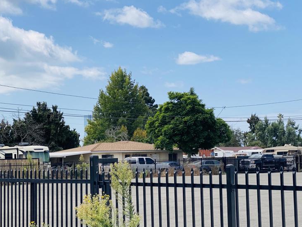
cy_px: 150
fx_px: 637
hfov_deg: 26.7
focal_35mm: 73
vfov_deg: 20.1
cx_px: 135
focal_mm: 6
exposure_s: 1/1845
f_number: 2
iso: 20
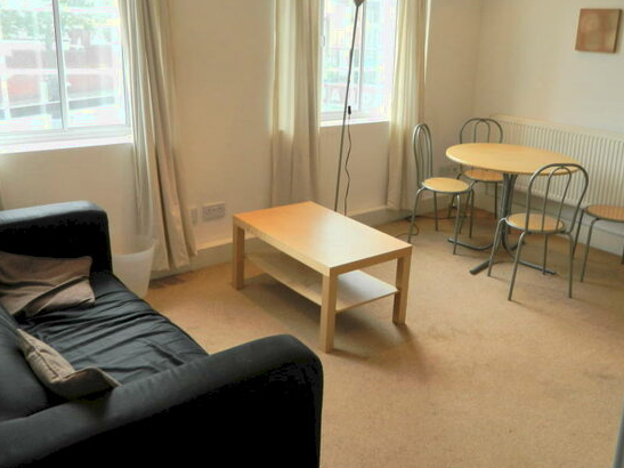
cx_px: 368
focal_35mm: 32
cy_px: 188
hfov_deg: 56.5
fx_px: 577
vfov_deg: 43.9
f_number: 3.1
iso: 80
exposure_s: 1/50
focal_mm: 4.5
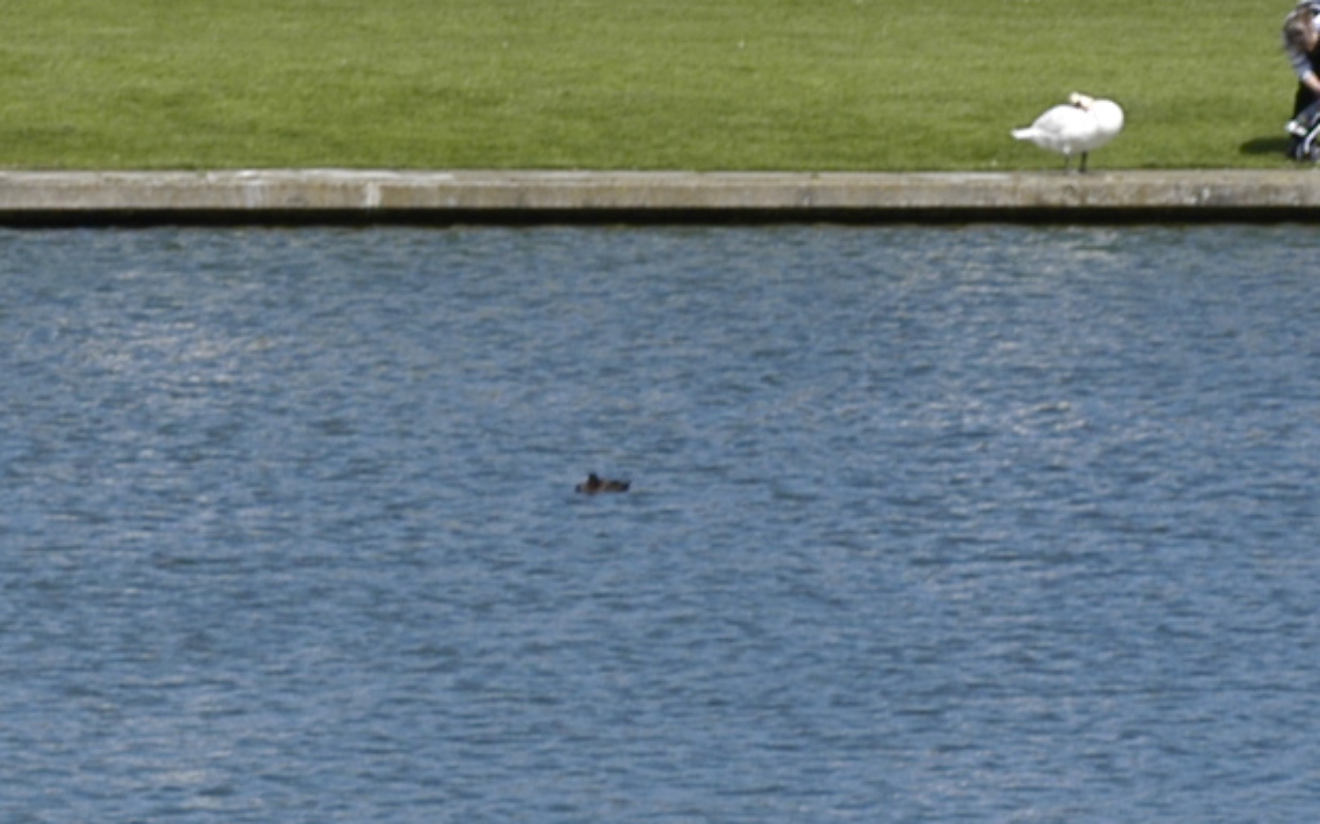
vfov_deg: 2.9
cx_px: -737
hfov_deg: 4.7
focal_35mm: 446
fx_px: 16042
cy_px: 350
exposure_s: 1/180
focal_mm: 60
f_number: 13
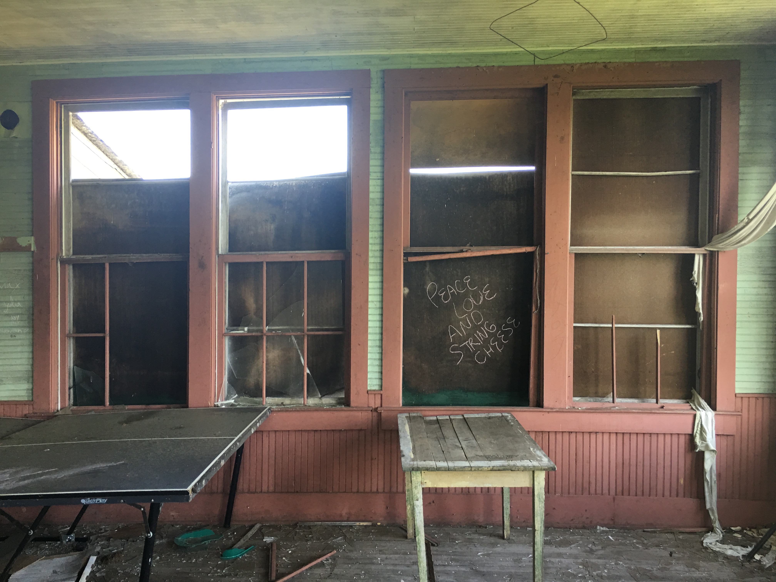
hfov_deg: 61.7
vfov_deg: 48.2
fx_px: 650
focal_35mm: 29
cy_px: 291
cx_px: 388
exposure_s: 1/30
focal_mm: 4.15
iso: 32
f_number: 2.2
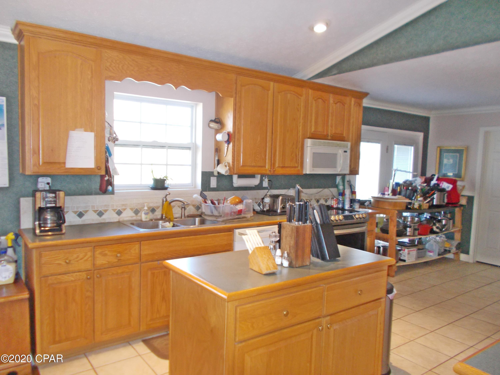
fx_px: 376
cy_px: 188
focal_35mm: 26
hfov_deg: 67.3
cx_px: 250
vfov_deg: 53.1
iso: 280
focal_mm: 4.6
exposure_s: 1/25
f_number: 3.2
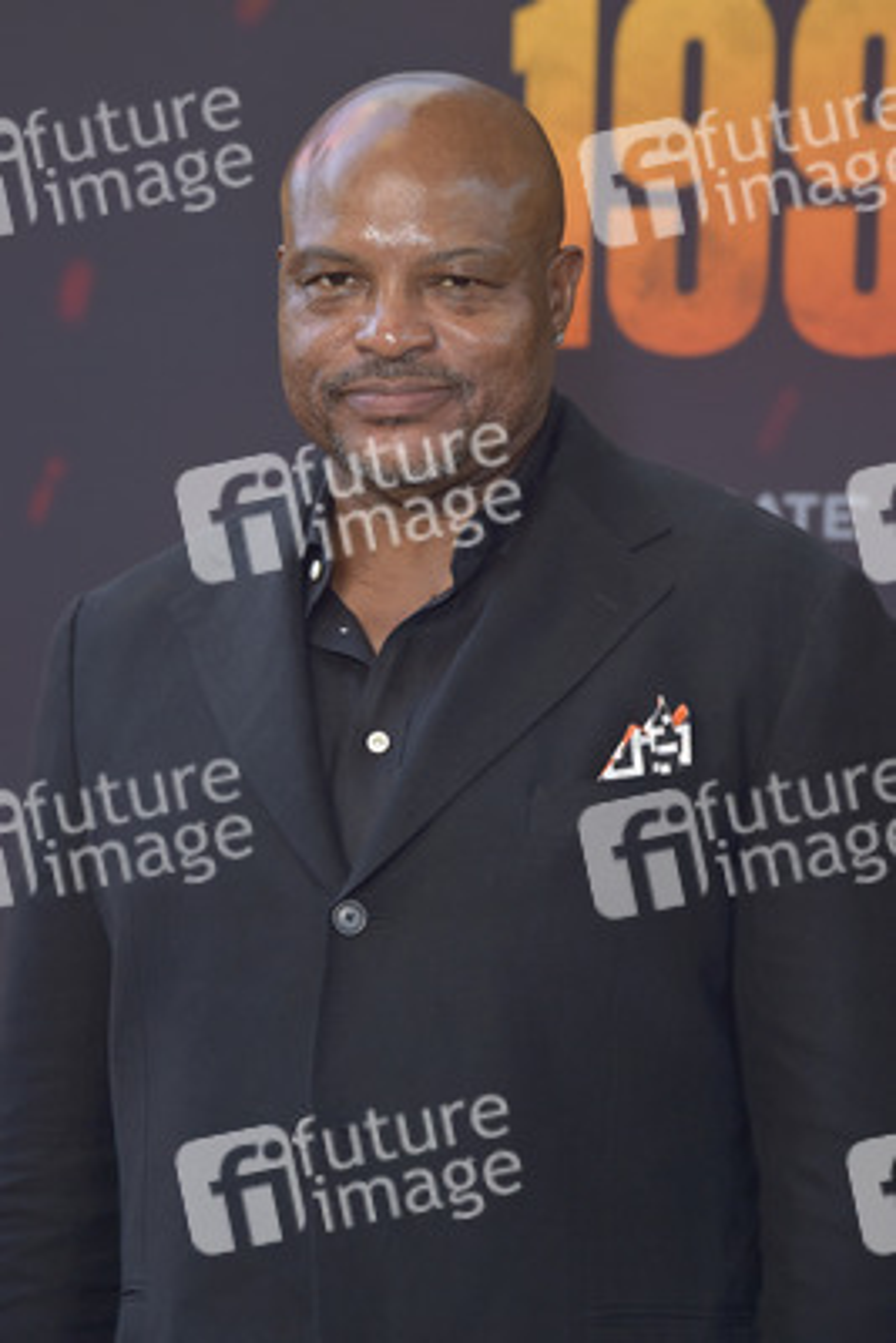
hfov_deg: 11.4
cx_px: 448
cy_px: 672
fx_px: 4476
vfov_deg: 17.1
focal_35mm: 120
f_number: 6.3
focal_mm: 120
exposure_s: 1/250
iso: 640
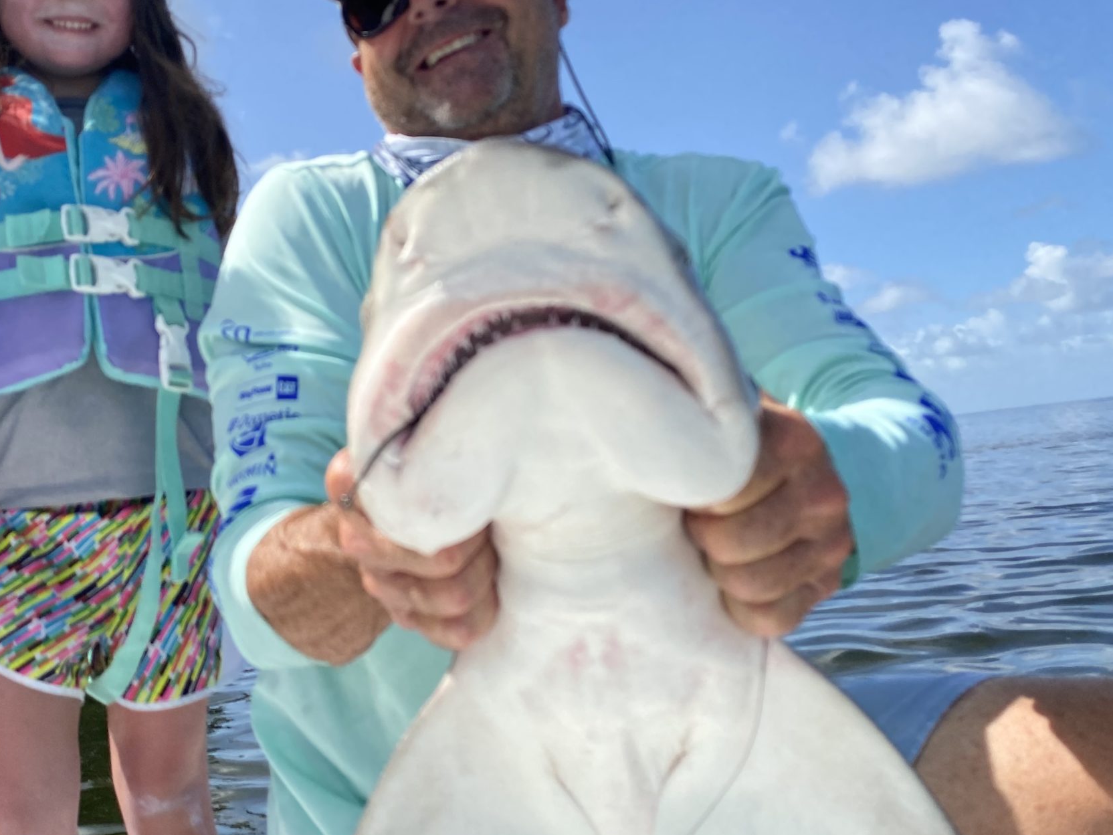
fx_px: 1286
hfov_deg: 46.2
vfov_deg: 35.8
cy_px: 331
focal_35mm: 40
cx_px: 393
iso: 32
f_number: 1.8
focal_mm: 4.25
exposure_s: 1/2755
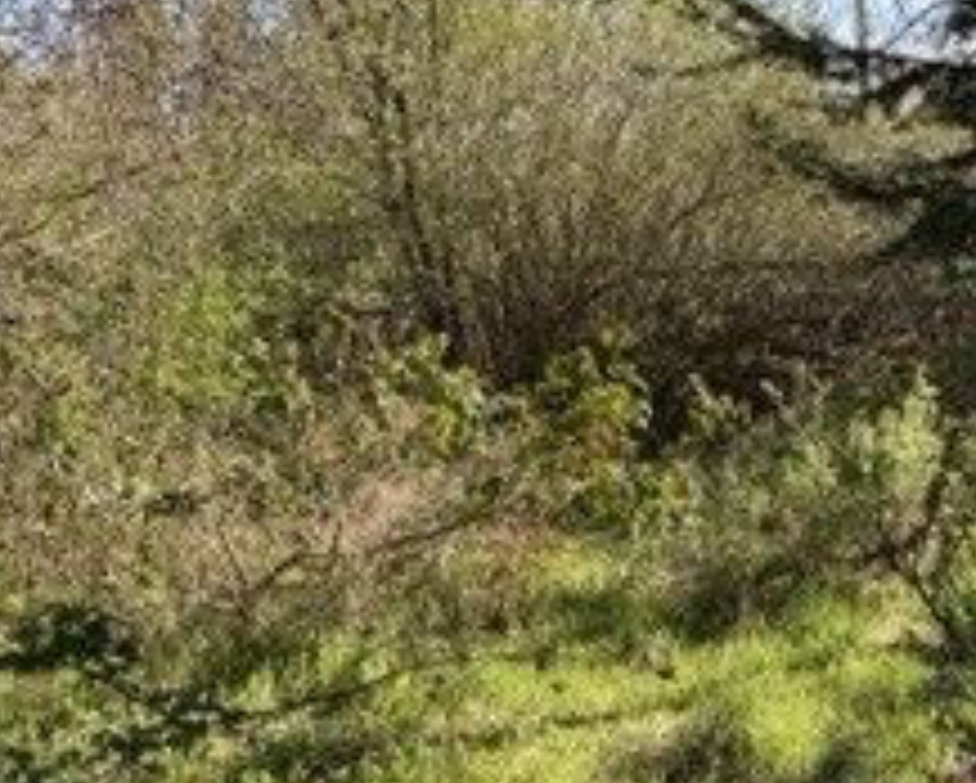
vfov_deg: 22.1
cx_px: 616
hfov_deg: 27.4
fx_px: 1995
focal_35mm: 69
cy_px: 238
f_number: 1.78
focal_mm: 6.76
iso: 80
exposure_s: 1/1131
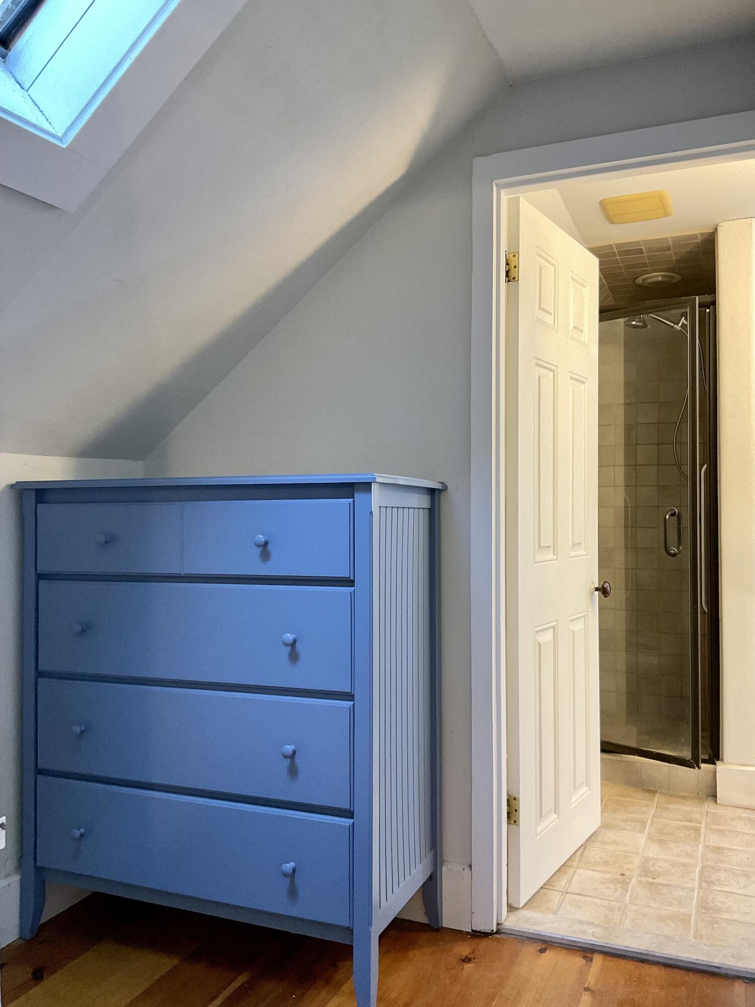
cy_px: 504
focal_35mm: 29
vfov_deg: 61.7
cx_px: 378
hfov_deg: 48.2
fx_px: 843
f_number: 1.8
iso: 125
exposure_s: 1/60
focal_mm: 3
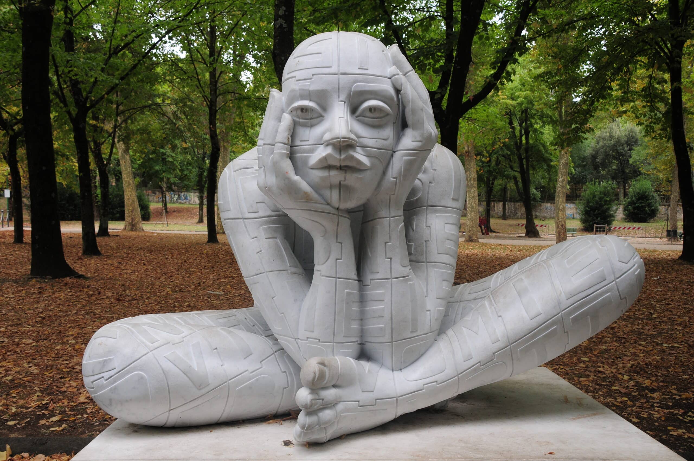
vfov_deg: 36.8
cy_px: 230
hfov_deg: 53.2
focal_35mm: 36
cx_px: 347
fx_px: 693
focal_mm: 24
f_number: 6.3
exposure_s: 1/160
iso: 400
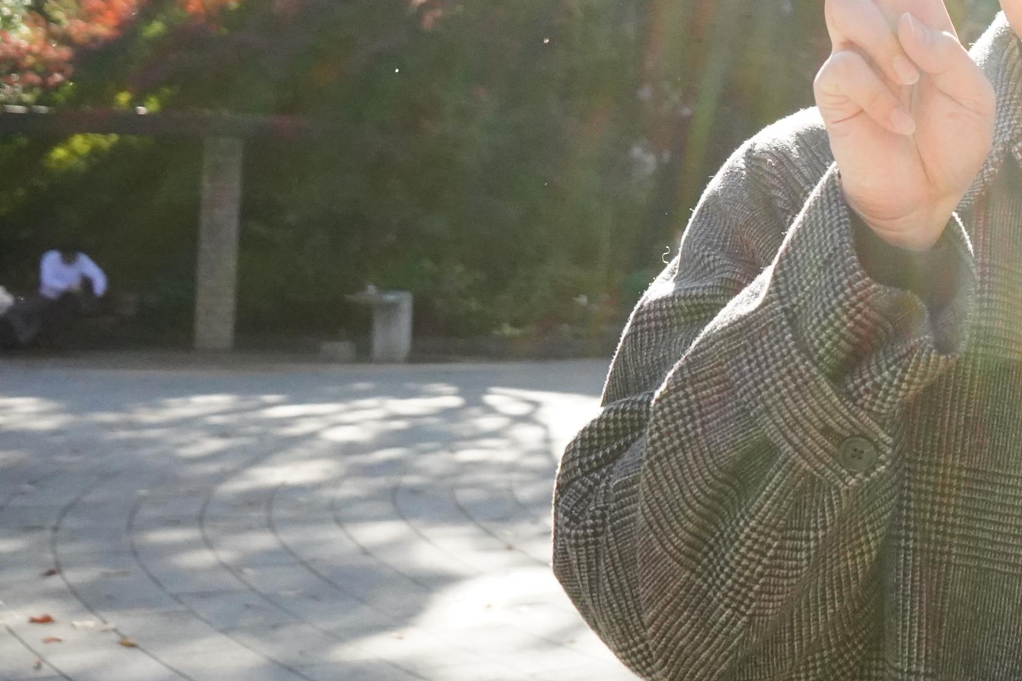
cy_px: 98
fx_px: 1987
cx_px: 1062
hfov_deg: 27.0
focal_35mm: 70
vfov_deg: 19.2
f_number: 5.6
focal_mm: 30
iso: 8000
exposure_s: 1/6400
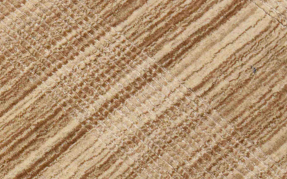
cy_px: 201
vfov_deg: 9.4
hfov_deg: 14.7
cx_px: -44
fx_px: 1079
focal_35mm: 138
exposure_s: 1/125
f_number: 9
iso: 5000
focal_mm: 38
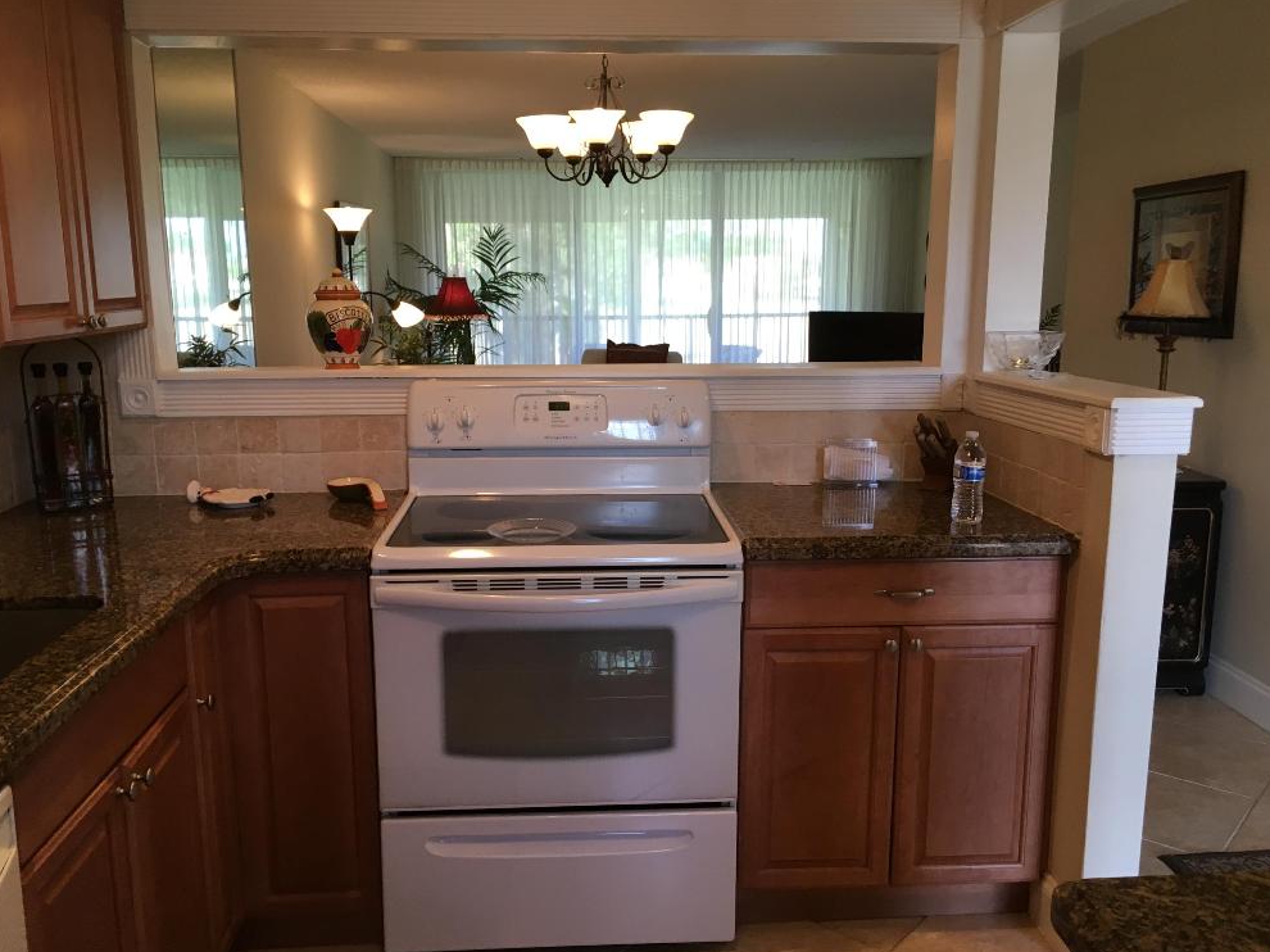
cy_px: 488
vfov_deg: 46.8
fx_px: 1100
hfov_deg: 60.0
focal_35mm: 30
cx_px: 648
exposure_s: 1/30
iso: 32
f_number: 2.2
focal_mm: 4.15
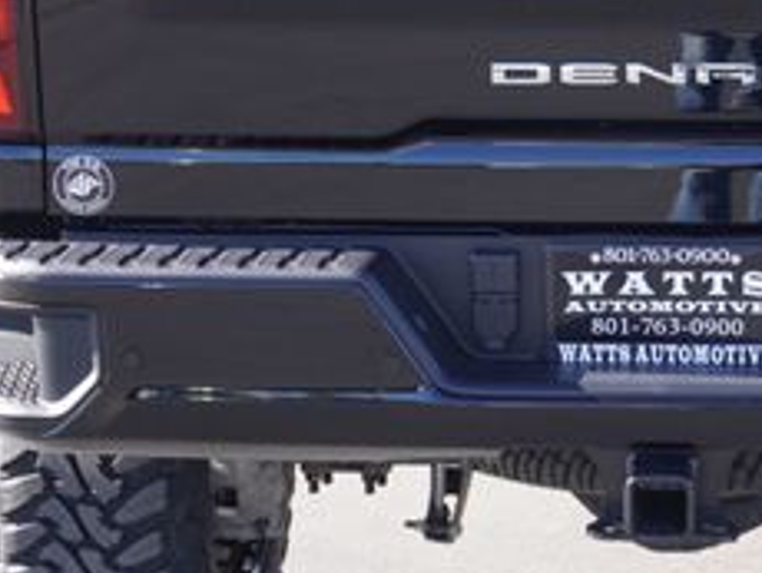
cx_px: 706
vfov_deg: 13.6
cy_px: 86
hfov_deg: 17.8
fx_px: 2387
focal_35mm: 108
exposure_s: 1/80
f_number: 5.6
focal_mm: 27
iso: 100
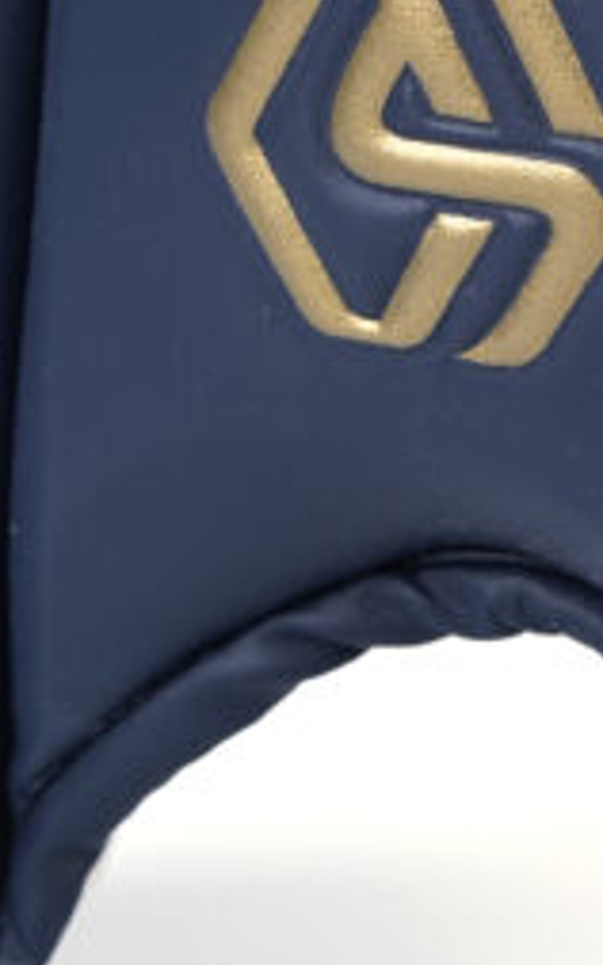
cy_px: -23
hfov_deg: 2.9
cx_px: 630
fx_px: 12102
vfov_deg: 4.6
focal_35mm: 460
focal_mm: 85
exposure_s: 1/160
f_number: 7.1
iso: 100
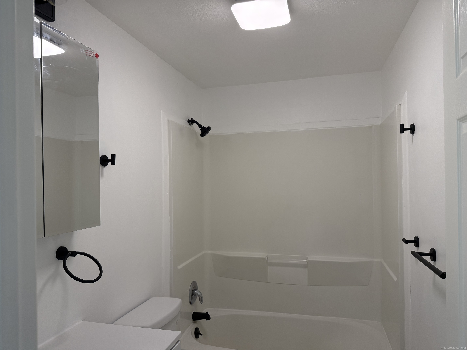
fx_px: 324
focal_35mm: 24
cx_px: 234
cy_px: 175
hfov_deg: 71.6
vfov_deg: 56.8
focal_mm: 6.76
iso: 160
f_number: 1.78
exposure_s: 1/236
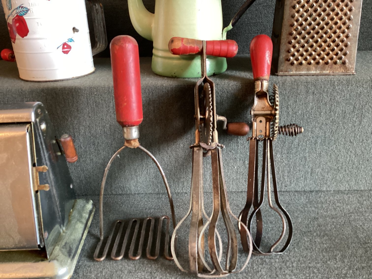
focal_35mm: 31
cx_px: 186
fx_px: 333
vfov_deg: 45.4
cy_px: 140
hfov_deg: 58.3
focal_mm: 3.3
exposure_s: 1/33
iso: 400
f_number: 2.4
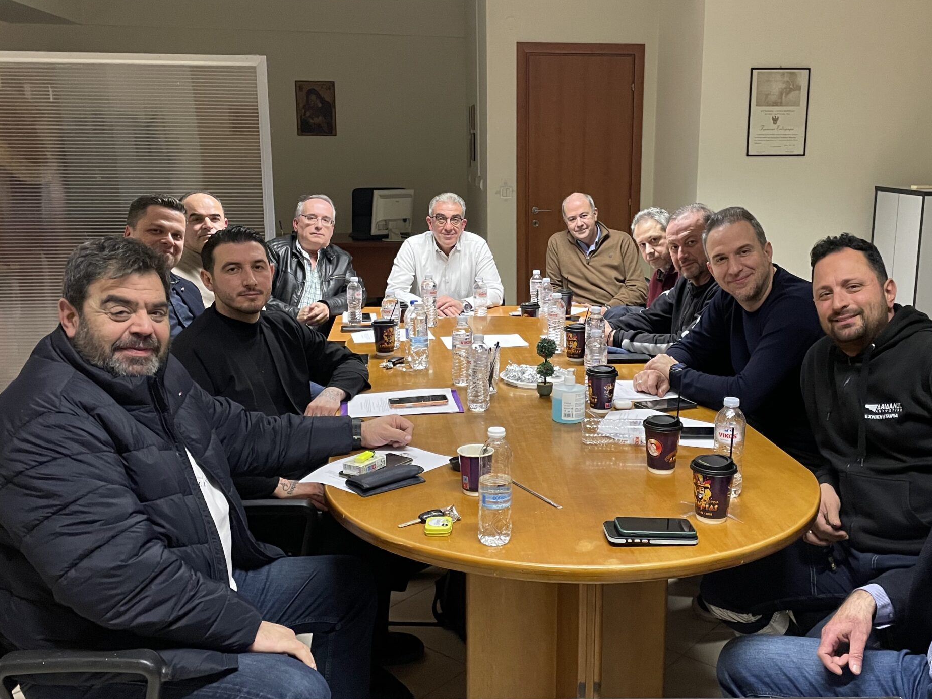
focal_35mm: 36
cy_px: 341
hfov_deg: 51.2
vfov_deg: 39.7
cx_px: 523
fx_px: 969
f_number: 1.6
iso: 400
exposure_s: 1/50
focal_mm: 4.2
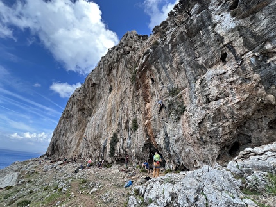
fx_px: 104
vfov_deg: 90.0
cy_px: 104
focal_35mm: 13
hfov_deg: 106.1
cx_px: 138
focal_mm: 1.57
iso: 32
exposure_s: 1/321
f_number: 1.8
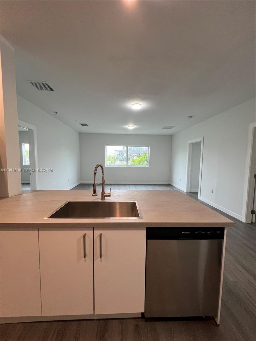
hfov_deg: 89.9
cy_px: 170
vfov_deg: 106.2
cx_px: 128
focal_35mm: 13
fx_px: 128
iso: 160
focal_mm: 1.57
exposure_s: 1/120
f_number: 1.8
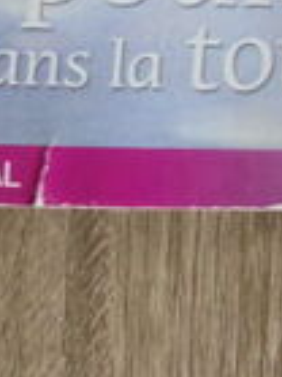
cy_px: -312
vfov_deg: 14.4
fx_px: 1305
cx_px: 195
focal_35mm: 120
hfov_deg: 12.3
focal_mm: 4.6
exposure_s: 1/30
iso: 100
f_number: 3.5
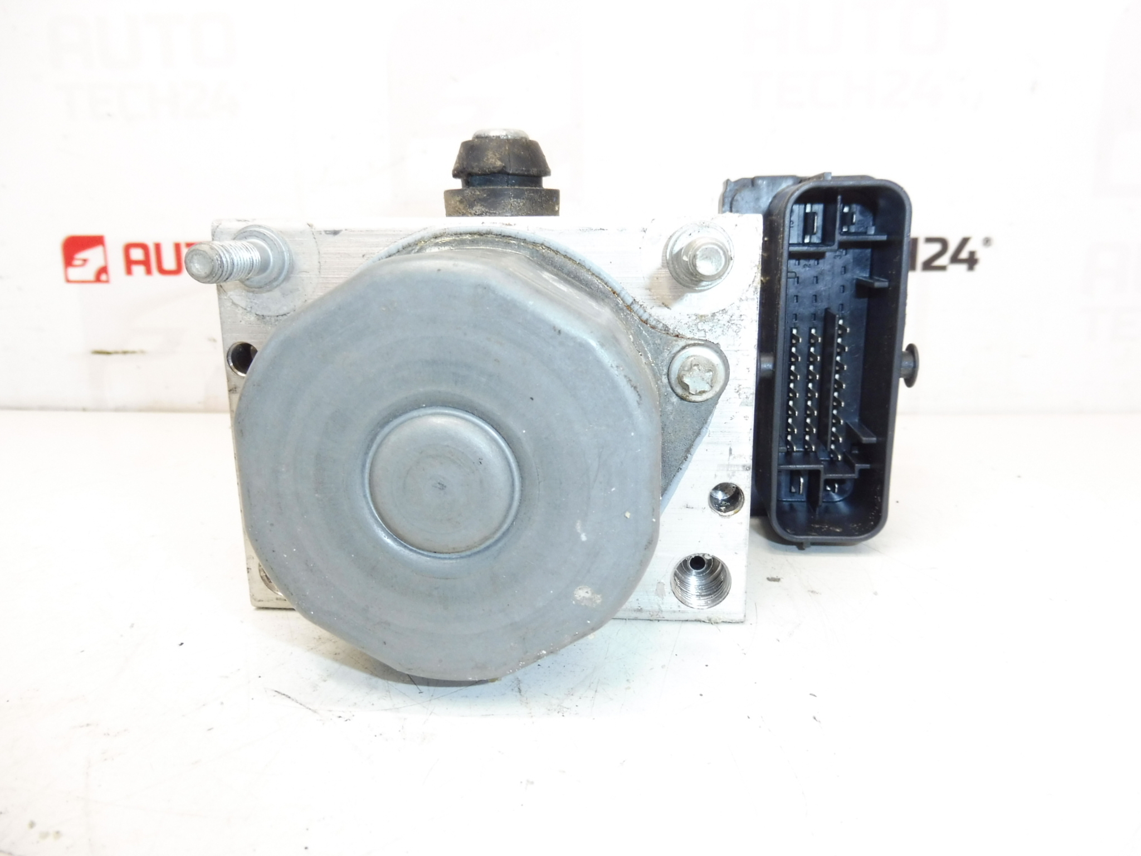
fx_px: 791
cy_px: 428
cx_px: 570
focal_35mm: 24
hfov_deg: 71.6
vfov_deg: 56.8
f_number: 3.5
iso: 200
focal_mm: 4.3
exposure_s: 1/60
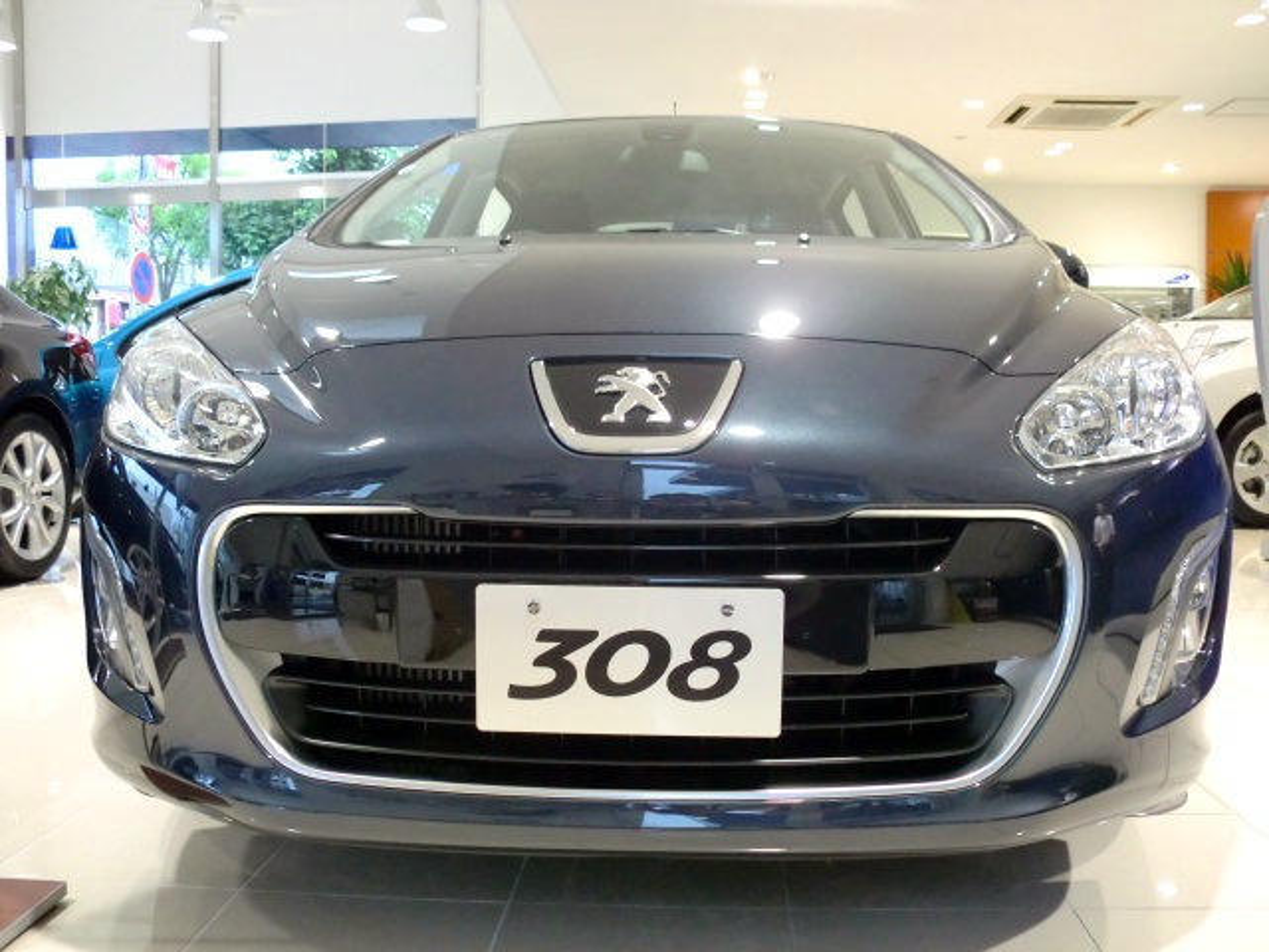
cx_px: 634
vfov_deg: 40.7
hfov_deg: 52.6
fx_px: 1283
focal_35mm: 35
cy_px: 476
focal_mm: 6.3
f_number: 3.1
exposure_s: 1/60
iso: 500
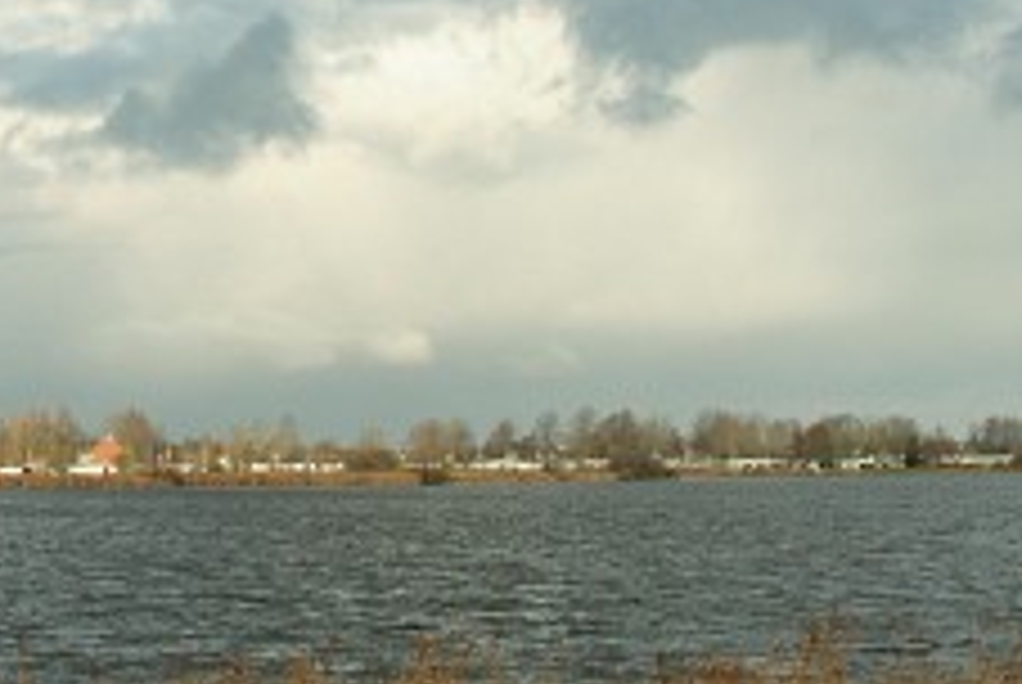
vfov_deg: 13.0
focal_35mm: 105
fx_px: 2985
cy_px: 160
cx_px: 167
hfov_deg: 19.2
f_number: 8
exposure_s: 1/500
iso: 400
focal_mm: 35
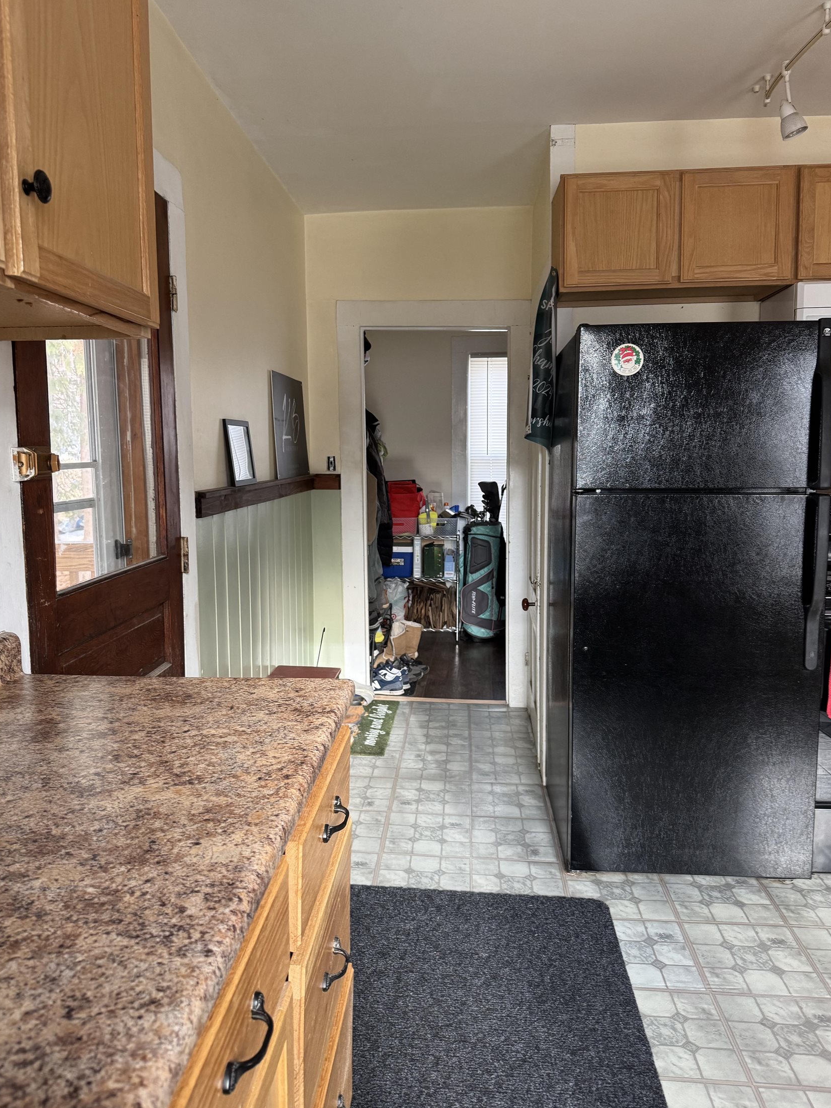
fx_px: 800
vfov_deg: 69.4
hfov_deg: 54.9
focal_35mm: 25
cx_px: 410
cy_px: 541
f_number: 1.78
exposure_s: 1/61
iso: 200
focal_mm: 6.76
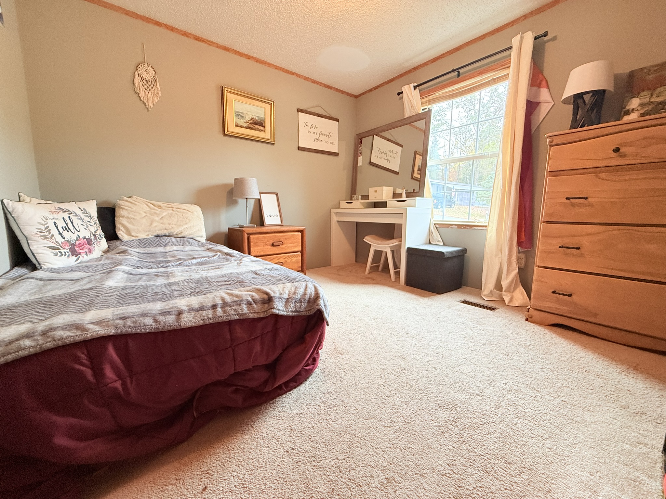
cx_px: 333
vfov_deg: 85.7
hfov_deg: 102.1
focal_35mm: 14
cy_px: 250
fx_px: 269
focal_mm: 2.22
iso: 320
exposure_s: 1/120
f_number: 2.2
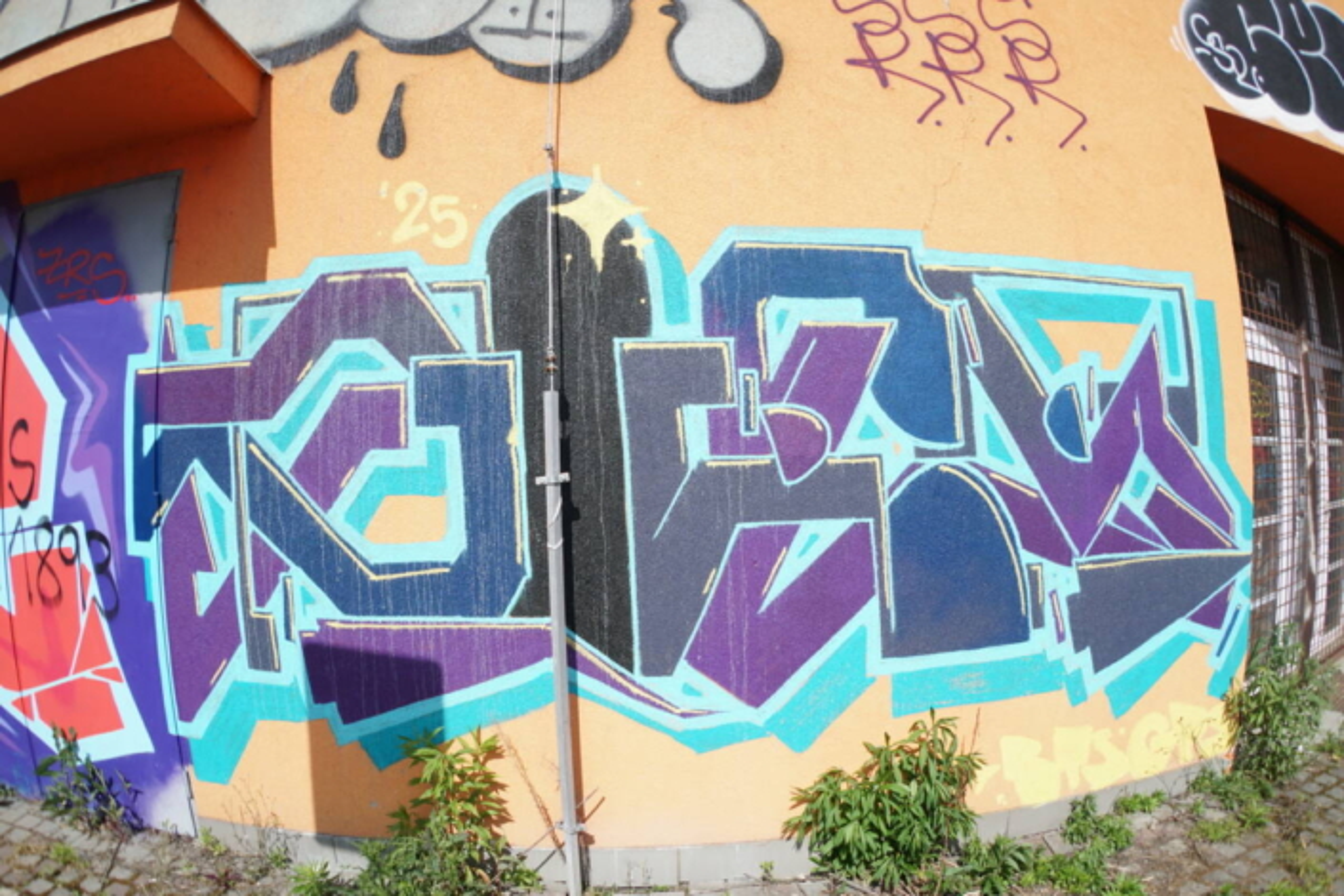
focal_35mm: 30
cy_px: 448
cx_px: 672
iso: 100
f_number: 4.5
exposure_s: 1/800
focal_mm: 20
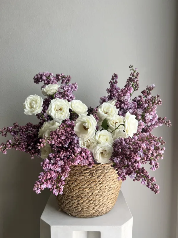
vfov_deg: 67.3
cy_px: 119
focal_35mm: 26
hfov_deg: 53.1
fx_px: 178
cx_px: 89
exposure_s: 1/121
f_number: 1.5
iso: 125
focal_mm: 5.7
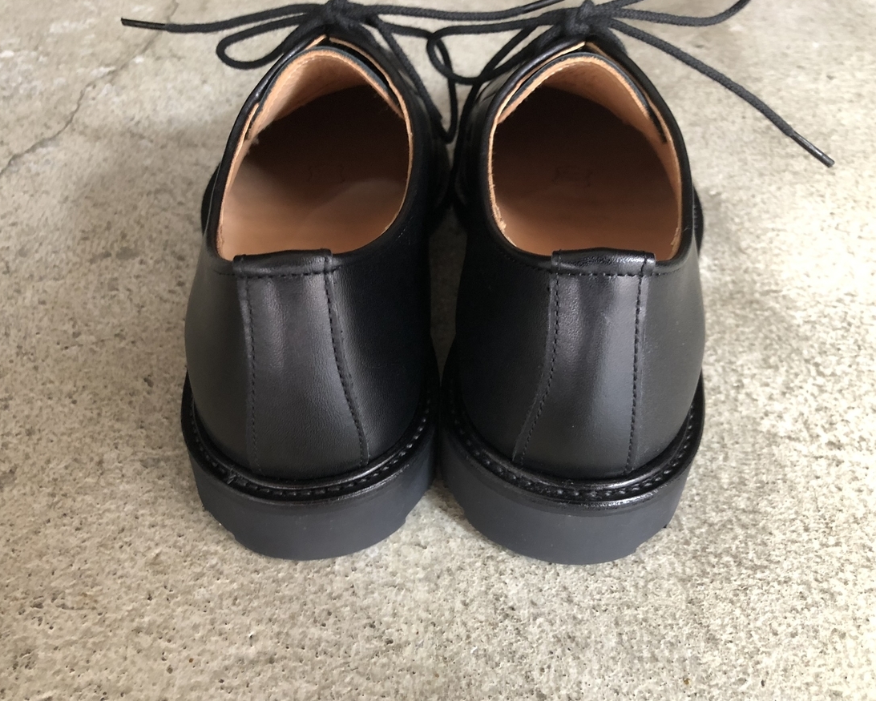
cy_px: 348
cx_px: 421
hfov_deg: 58.7
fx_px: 778
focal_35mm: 30
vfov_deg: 48.5
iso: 100
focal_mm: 4
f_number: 1.8
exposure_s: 1/6
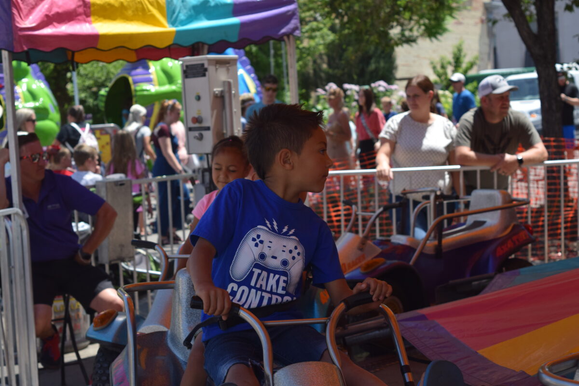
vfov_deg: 17.5
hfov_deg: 26.0
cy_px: 193
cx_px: 290
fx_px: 1254
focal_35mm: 78
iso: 400
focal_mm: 52
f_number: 5.6
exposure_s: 1/1250
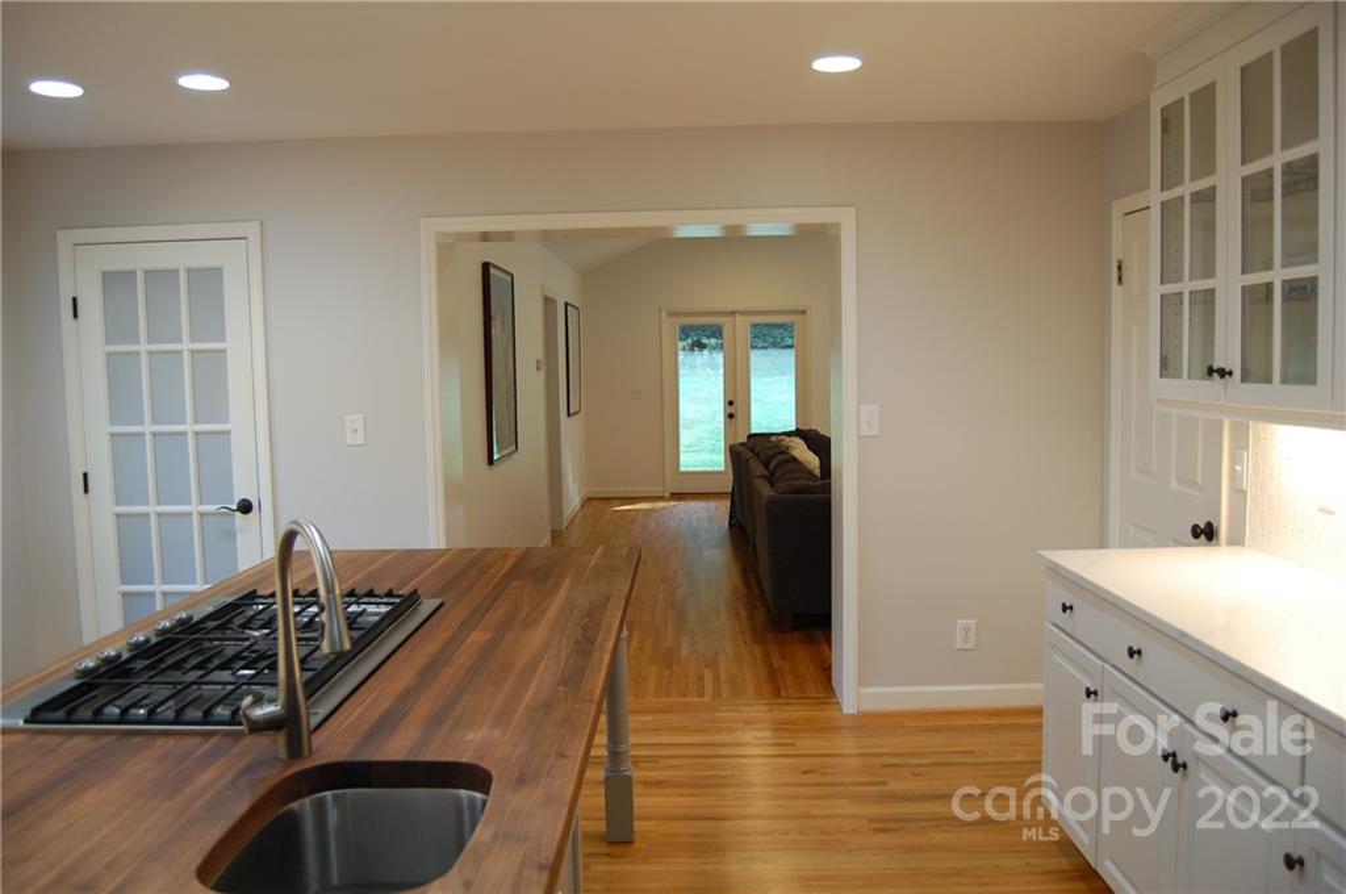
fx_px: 1008
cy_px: 447
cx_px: 673
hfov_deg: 67.4
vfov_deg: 47.8
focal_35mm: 27
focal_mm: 18
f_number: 3.5
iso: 400
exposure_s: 1/50
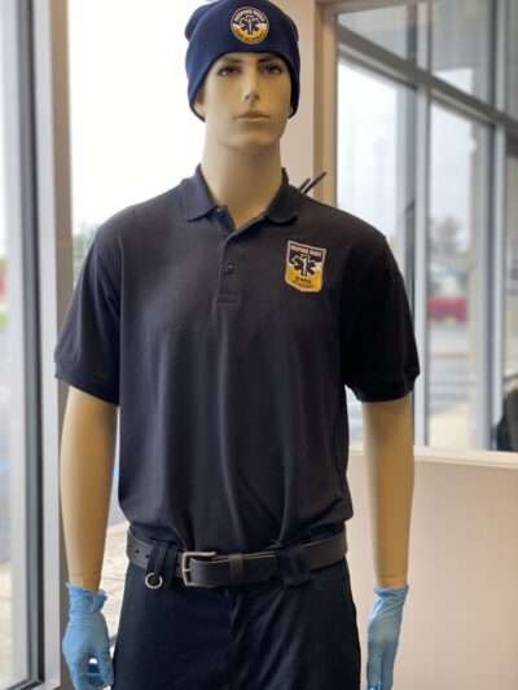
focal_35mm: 52
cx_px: 259
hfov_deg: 28.0
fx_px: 1037
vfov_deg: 36.8
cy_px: 345
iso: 100
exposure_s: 1/120
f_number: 2
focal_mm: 6
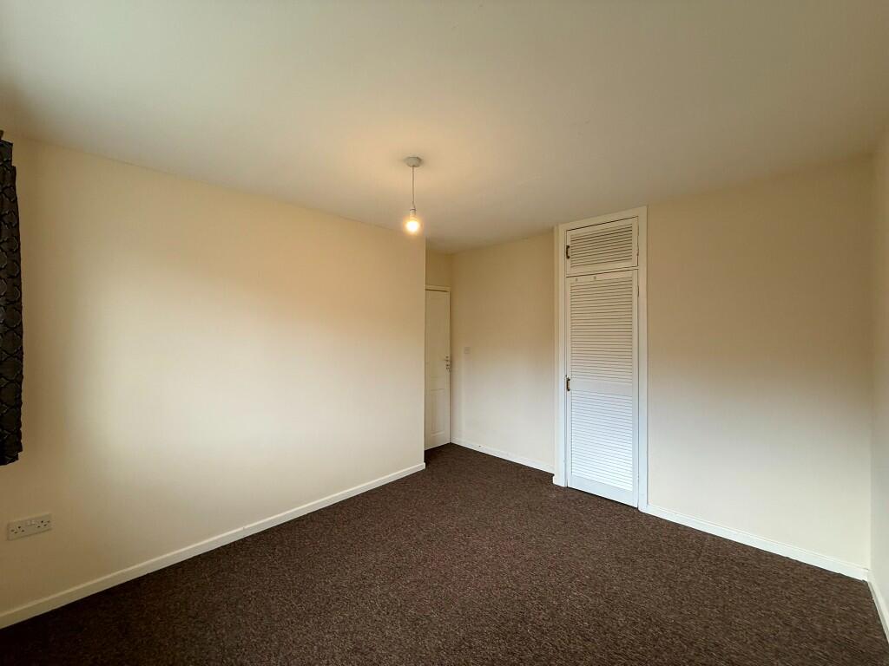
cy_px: 333
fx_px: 360
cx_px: 444
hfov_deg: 102.1
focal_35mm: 14
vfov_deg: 85.7
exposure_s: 1/100
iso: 100
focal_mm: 2.22
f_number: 2.2
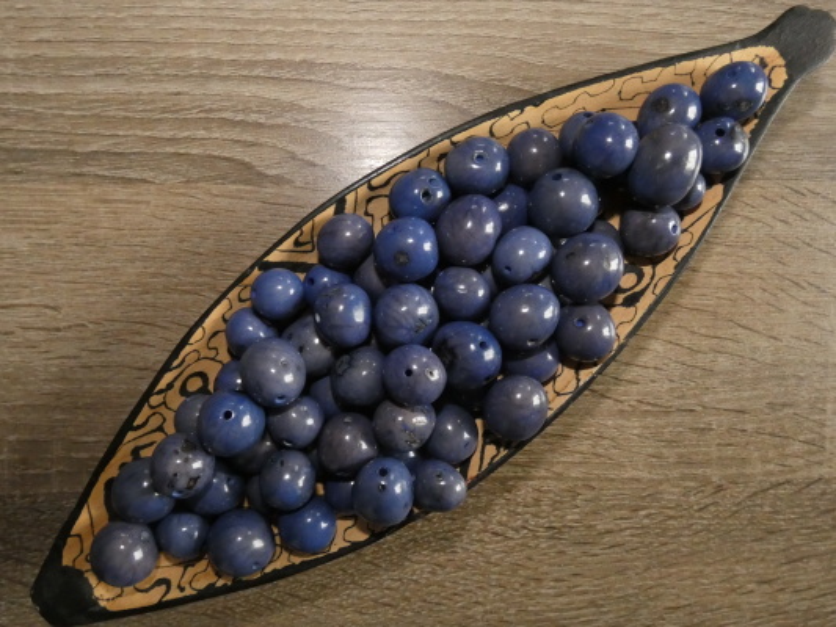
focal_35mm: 20
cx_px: 418
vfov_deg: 66.0
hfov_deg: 81.7
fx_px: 483
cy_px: 314
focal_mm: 3.6
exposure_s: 1/60
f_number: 2.8
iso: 800
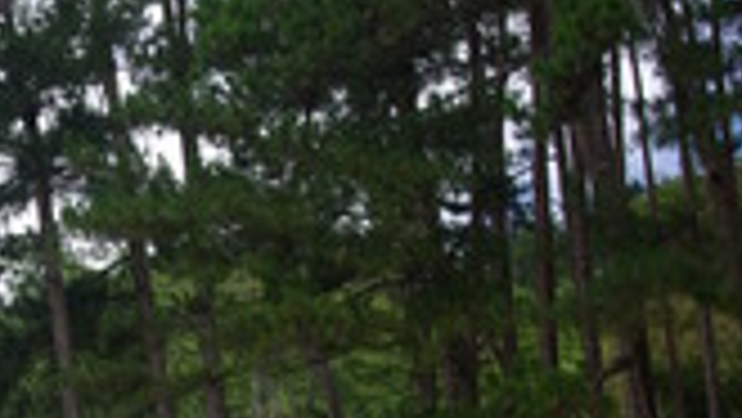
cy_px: 463
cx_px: 27
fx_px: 2342
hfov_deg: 17.6
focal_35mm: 119
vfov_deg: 10.1
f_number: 5.6
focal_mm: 26
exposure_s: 1/90
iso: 100
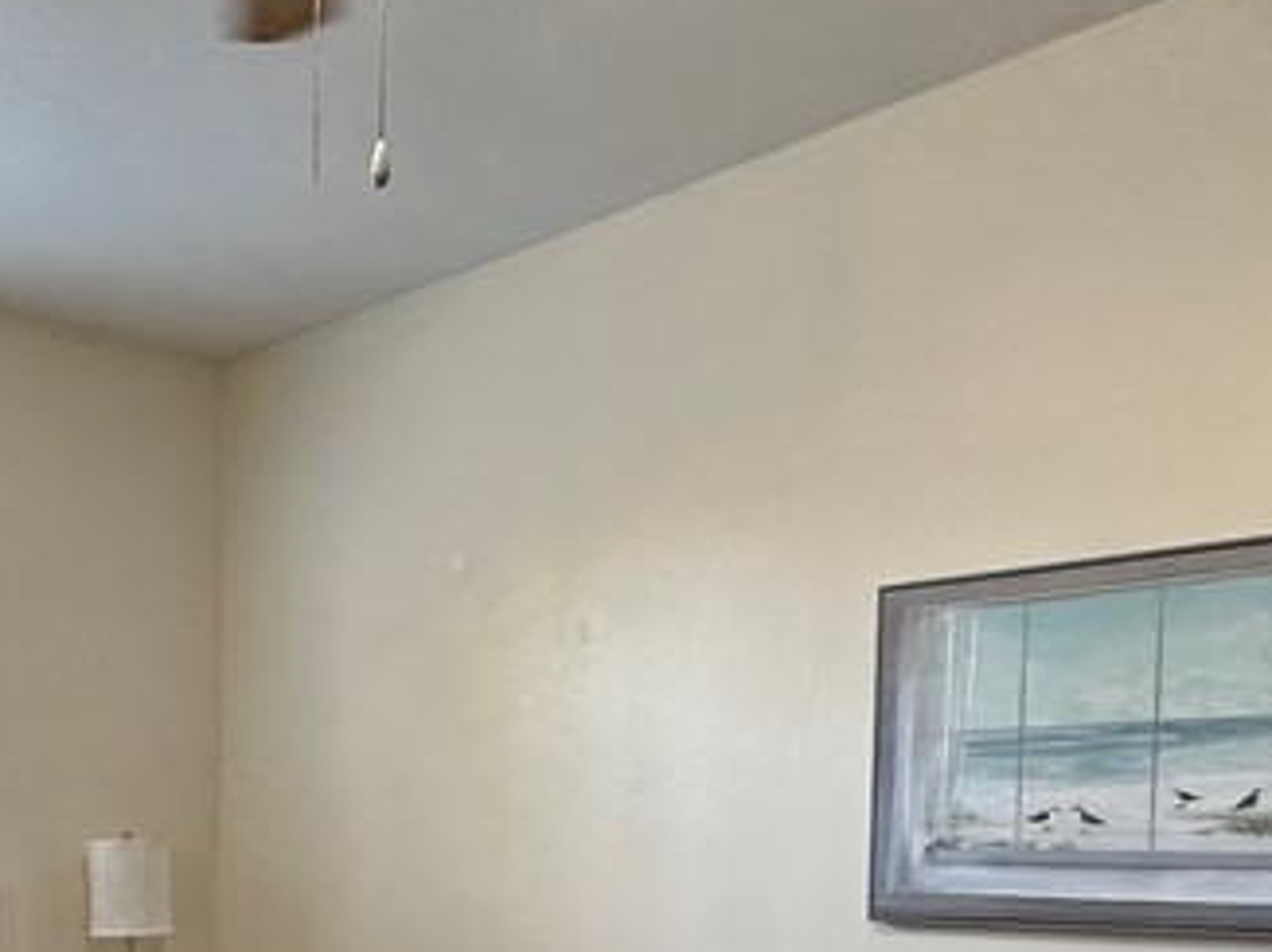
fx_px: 1616
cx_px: 51
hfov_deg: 38.9
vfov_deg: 30.6
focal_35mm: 44
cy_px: 944
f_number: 2.2
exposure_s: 1/60
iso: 200
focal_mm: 2.22
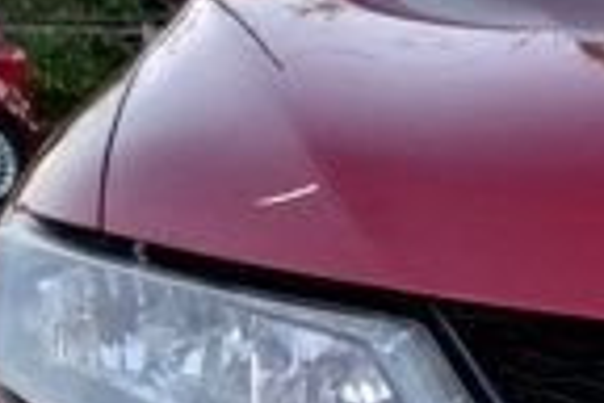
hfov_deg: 14.3
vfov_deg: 10.2
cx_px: 1011
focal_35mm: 130
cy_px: 630
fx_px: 2181
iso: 613
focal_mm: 4.27
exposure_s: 1/30
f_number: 1.8
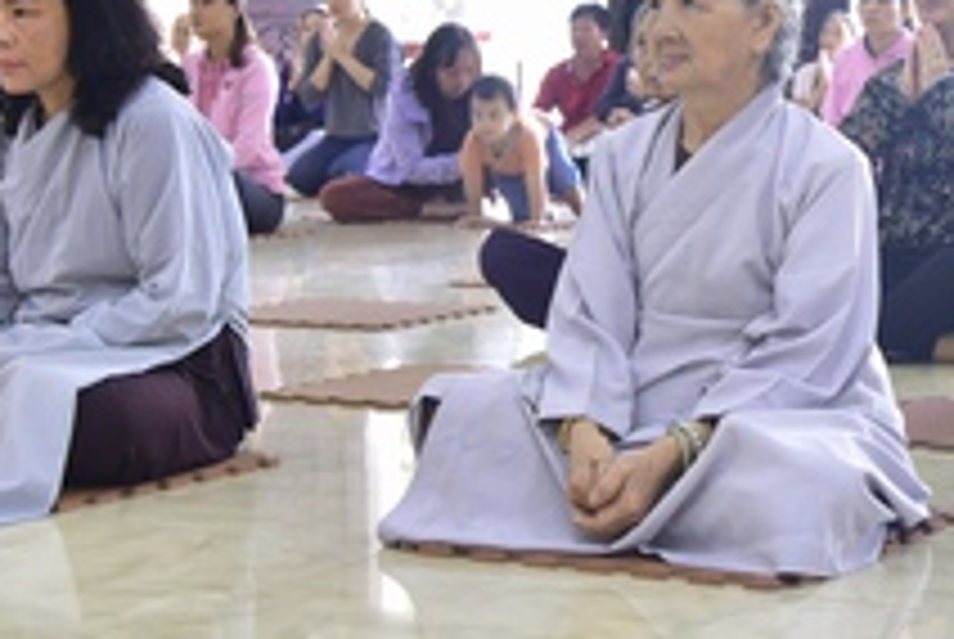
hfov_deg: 20.6
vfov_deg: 14.0
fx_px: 2601
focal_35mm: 98
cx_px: 716
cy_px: 198
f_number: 4
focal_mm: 32
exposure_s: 1/40
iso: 800
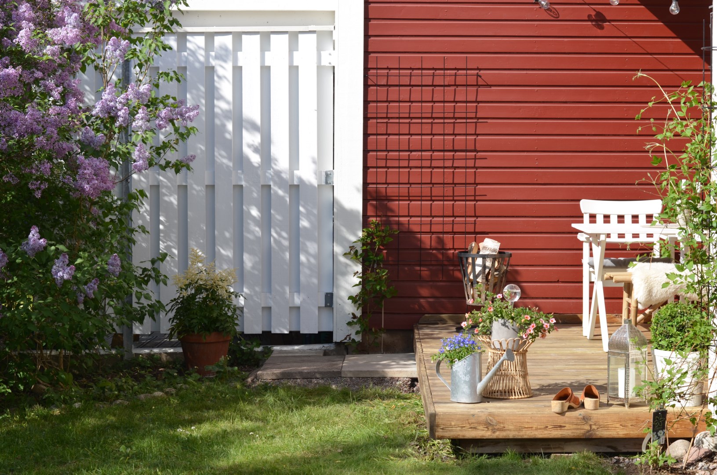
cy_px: 238
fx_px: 1491
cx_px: 358
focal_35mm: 75
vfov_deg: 18.1
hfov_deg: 27.0
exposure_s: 1/200
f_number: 8
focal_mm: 50
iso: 100
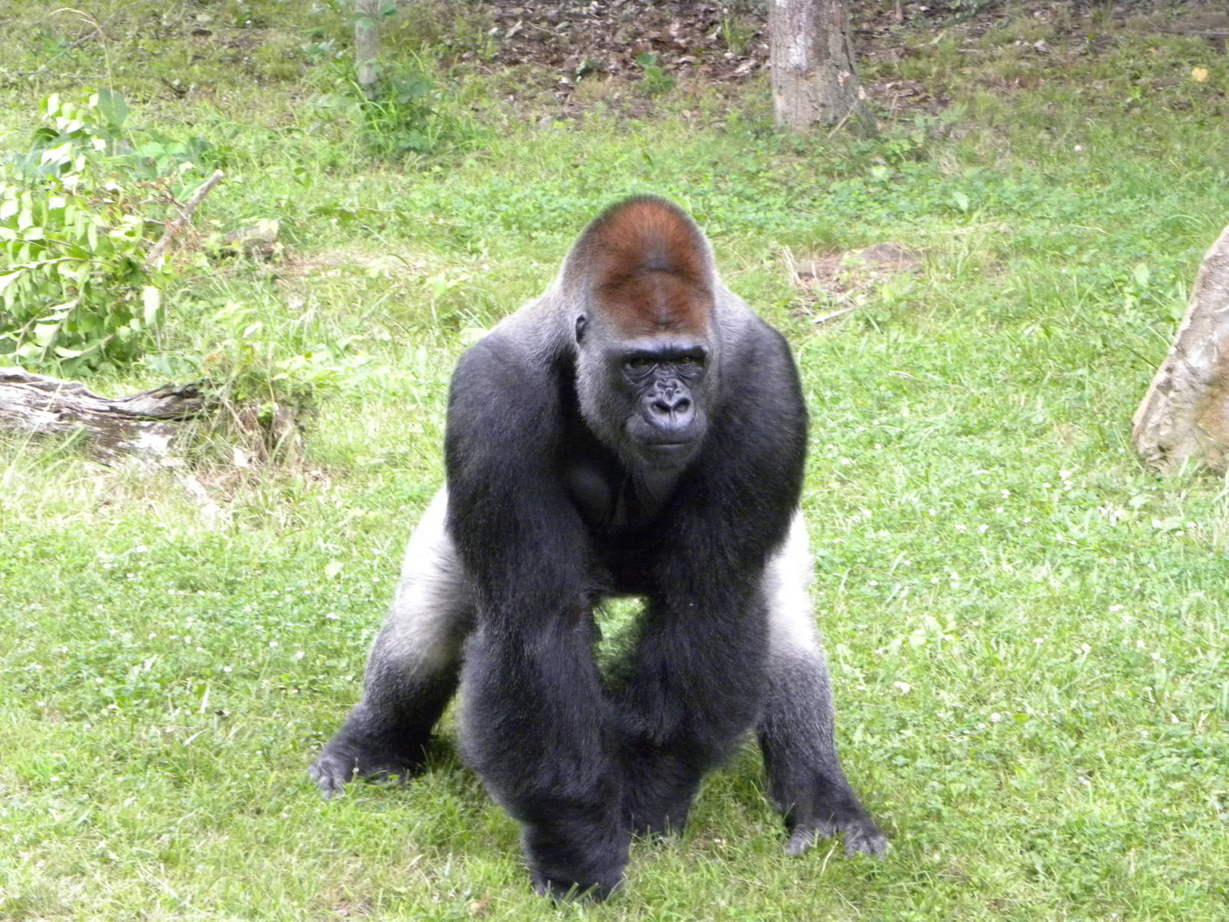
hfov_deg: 12.2
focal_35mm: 162
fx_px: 5752
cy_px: 461
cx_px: 614
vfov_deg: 9.2
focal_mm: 28.8
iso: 400
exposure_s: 1/56
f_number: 4.5
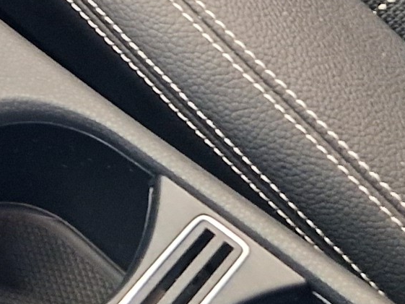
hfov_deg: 11.5
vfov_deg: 8.5
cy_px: -344
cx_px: -222
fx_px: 1919
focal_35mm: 164
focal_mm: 5.4
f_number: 1.8
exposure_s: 1/29
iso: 250
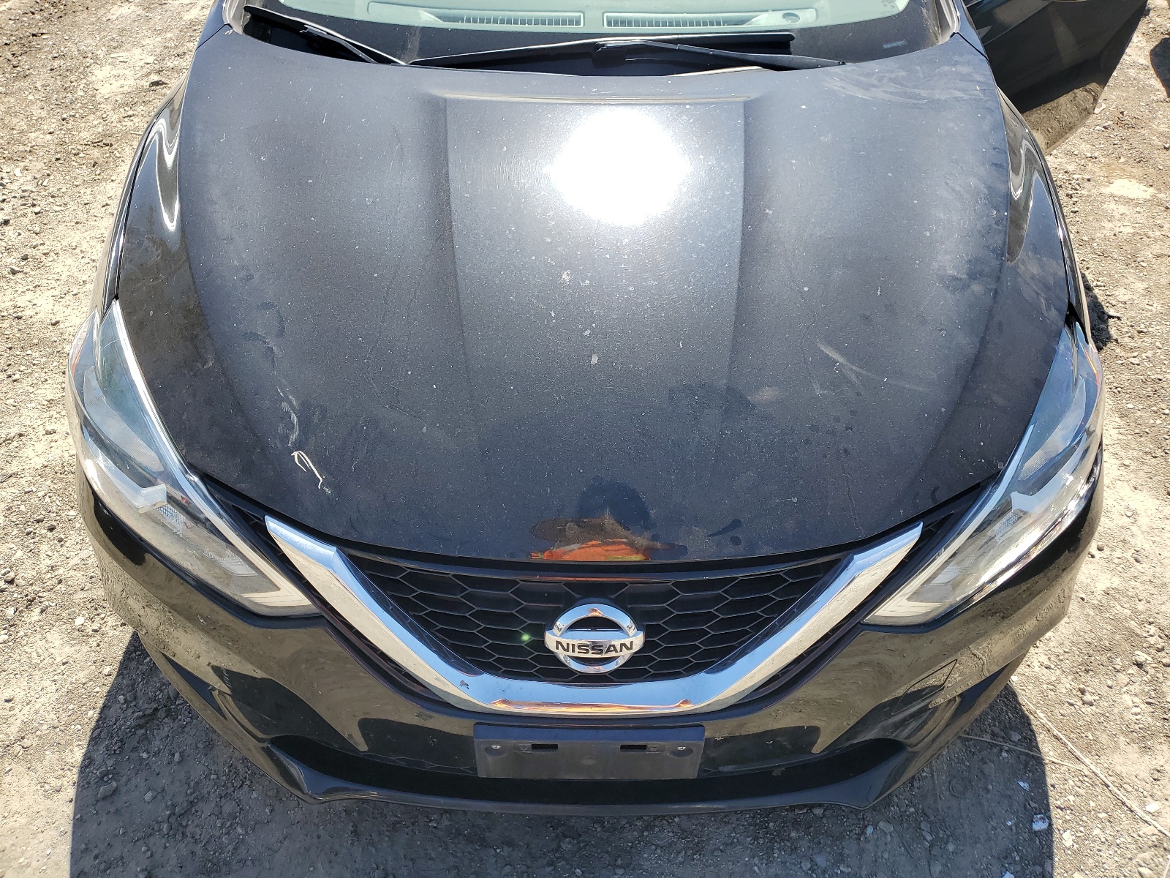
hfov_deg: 67.3
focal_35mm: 26
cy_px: 439
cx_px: 585
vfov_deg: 53.1
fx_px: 879
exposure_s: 1/1250
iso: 50
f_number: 1.5
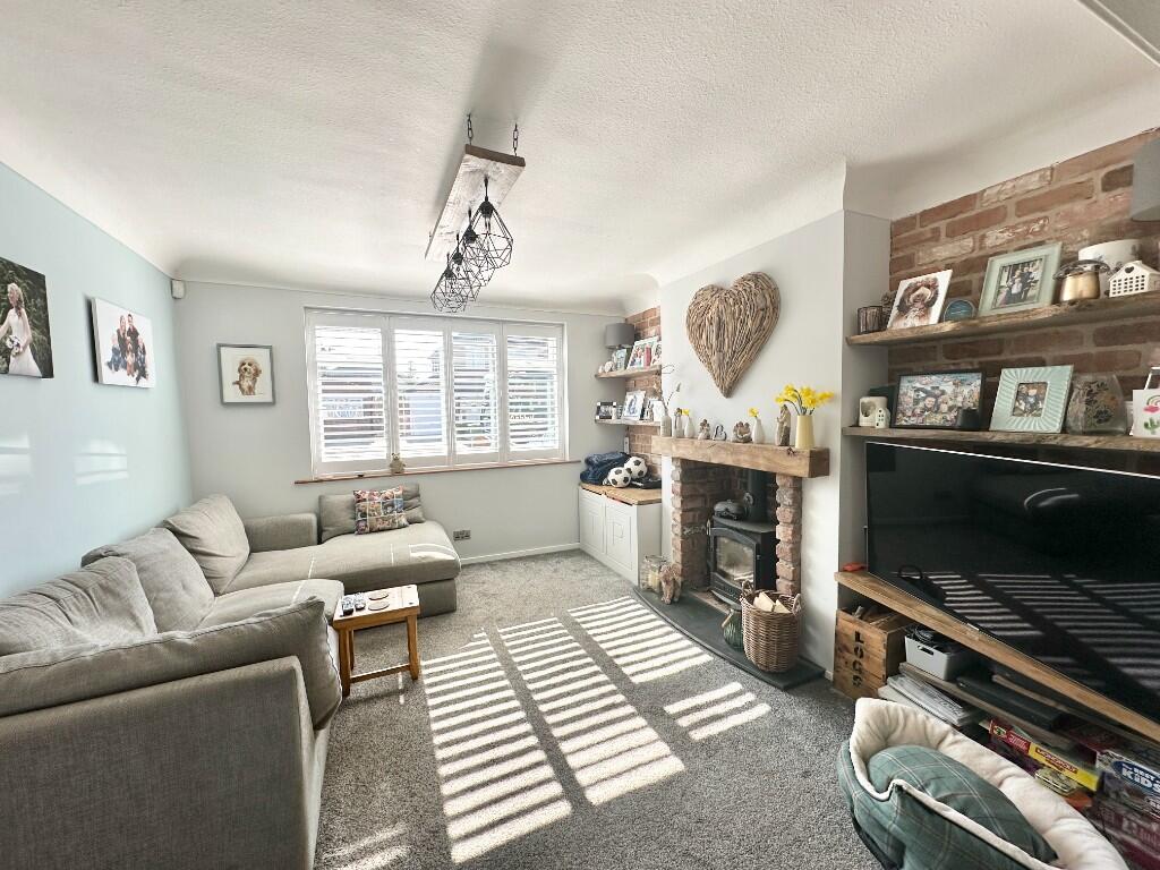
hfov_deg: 102.1
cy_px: 435
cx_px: 580
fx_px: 469
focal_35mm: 14
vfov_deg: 85.7
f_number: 2.2
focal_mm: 2.22
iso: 40
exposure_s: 1/299
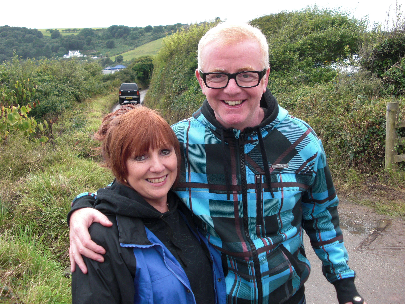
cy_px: 152
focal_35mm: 36
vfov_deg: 39.7
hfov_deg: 51.4
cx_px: 202
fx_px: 421
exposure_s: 1/125
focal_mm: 6.3
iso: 100
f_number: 2.8
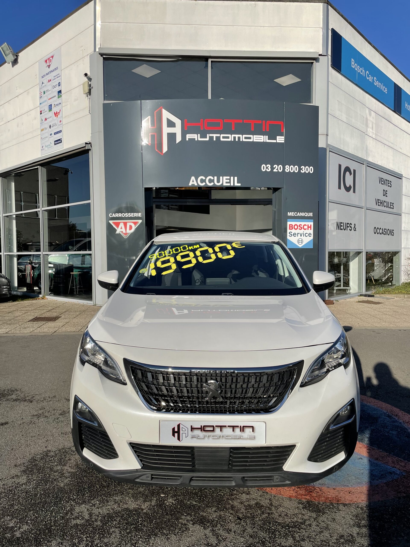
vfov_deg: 67.3
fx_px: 411
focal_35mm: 26
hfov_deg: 53.1
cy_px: 274
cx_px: 205
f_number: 1.6
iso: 32
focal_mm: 4.2
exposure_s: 1/5556
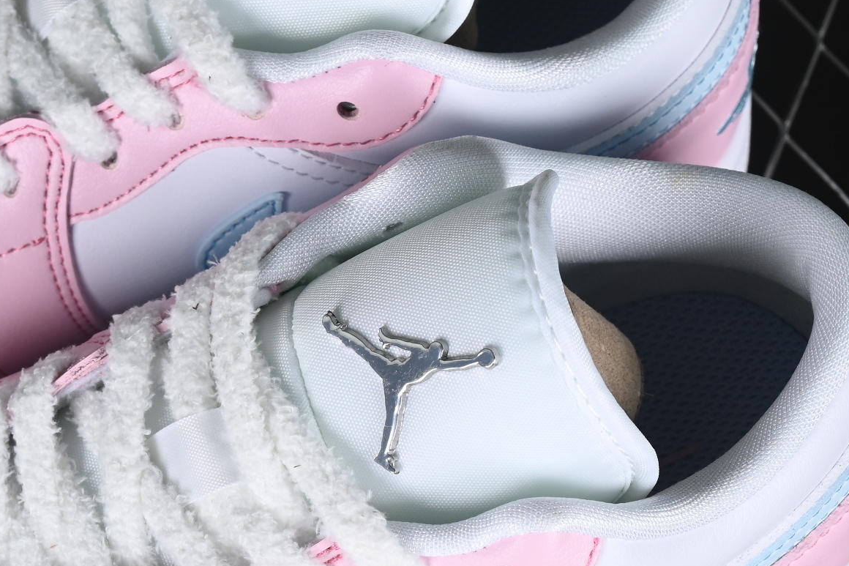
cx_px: 168
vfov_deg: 7.6
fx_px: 4244
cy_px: 348
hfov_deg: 11.4
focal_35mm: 180
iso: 160
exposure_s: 1/100
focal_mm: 50
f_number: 7.1
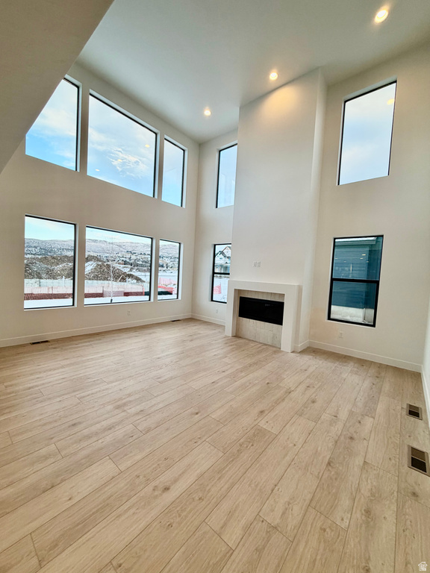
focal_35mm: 14
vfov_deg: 102.1
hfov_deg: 85.7
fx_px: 232
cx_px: 215
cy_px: 286
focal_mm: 2.22
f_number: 2.2
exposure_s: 1/121
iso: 125
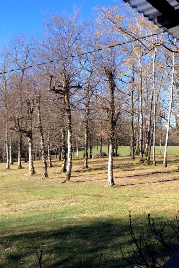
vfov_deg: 43.6
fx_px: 336
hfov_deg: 28.7
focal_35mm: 45
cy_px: 134
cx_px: 162
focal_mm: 3.3
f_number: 2.4
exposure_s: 1/715
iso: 32
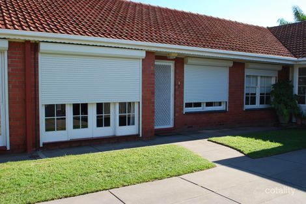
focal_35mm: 33
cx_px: 153
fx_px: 280
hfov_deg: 57.2
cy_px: 102
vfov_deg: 39.9
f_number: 6.3
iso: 100
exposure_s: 1/125
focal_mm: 22
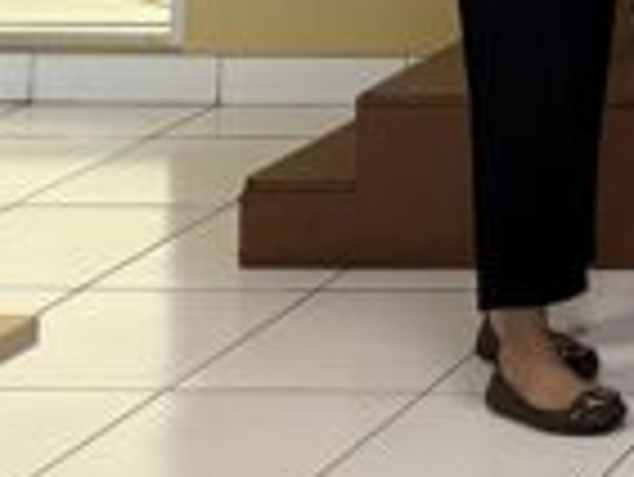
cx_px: 1722
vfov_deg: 9.8
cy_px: -724
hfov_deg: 11.3
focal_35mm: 131
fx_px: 2401
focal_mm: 6.76
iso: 320
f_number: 1.78
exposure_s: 1/100
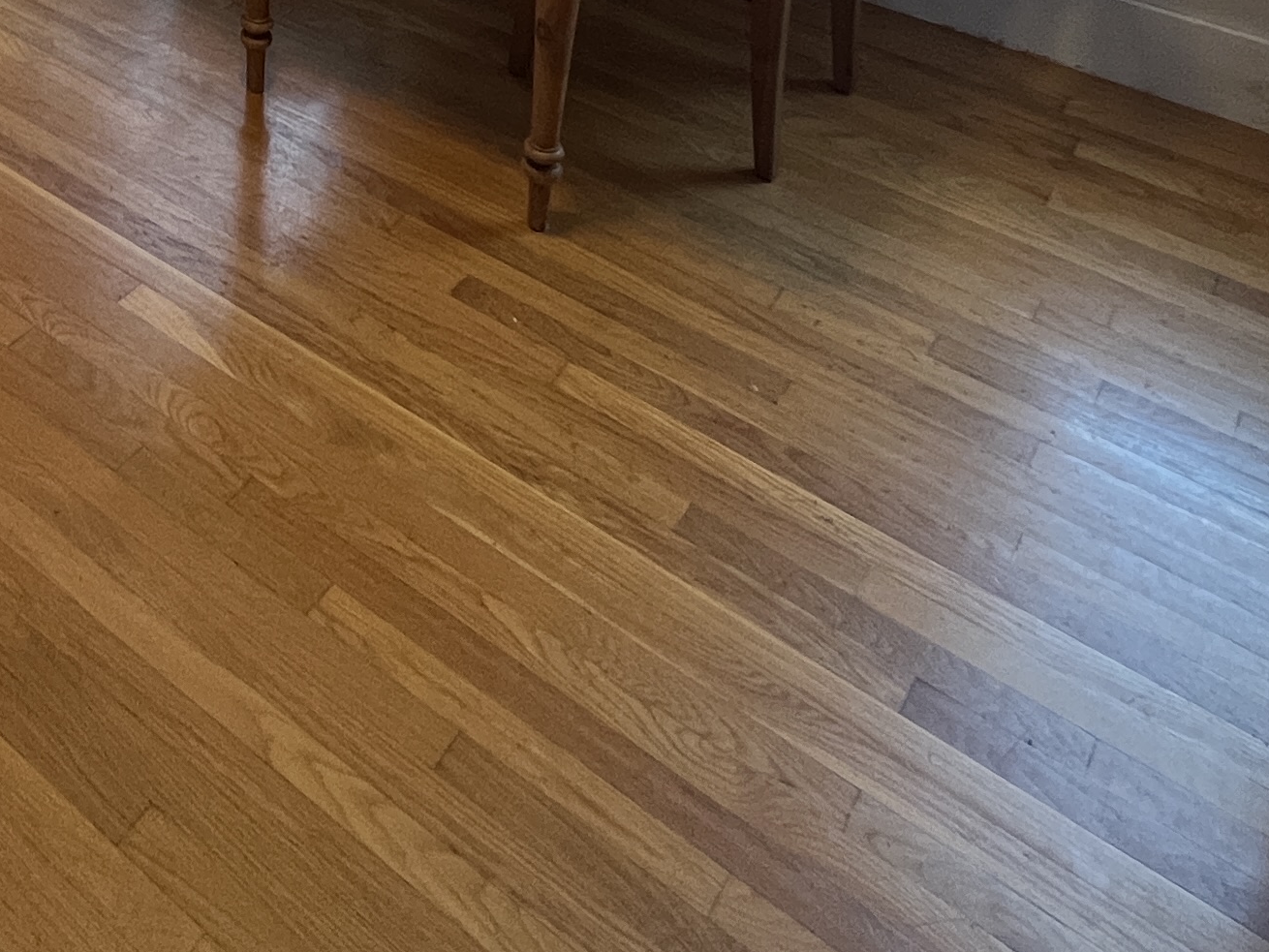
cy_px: -451
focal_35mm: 40
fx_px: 1467
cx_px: -37
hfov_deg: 40.2
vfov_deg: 26.6
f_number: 1.8
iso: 160
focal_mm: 1.57
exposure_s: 1/60
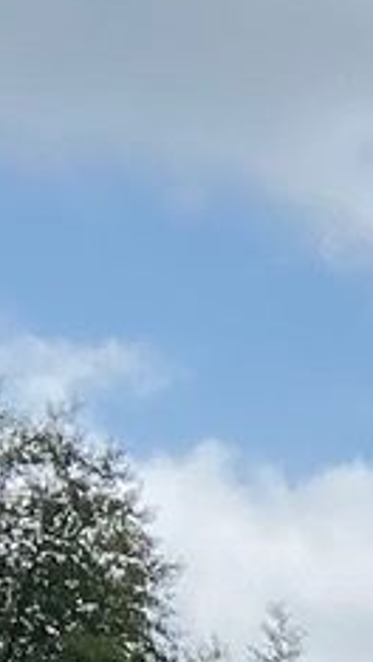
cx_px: 1645
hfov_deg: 4.5
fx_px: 4281
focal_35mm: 244
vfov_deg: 8.2
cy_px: 1556
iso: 32
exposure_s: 1/5025
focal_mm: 4.25
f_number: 1.8
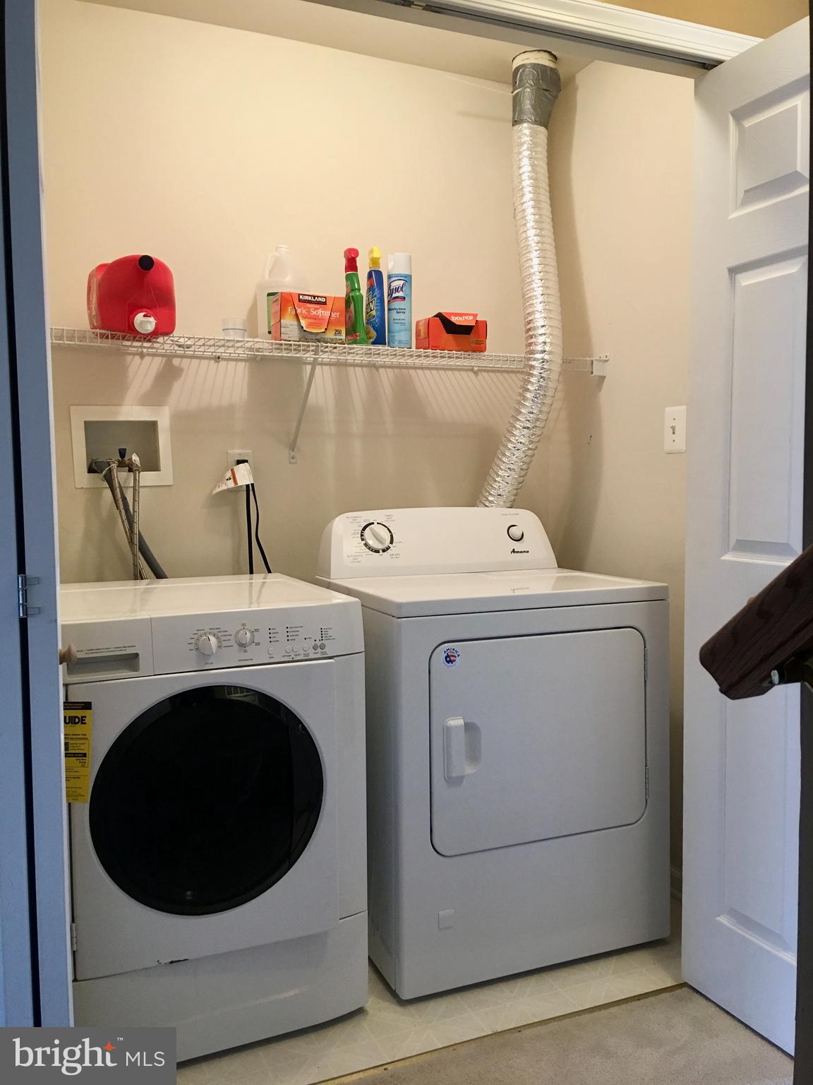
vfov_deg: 61.7
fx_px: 908
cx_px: 406
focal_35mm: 29
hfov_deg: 48.2
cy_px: 542
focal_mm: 4.15
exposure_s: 1/15
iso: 50
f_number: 2.2
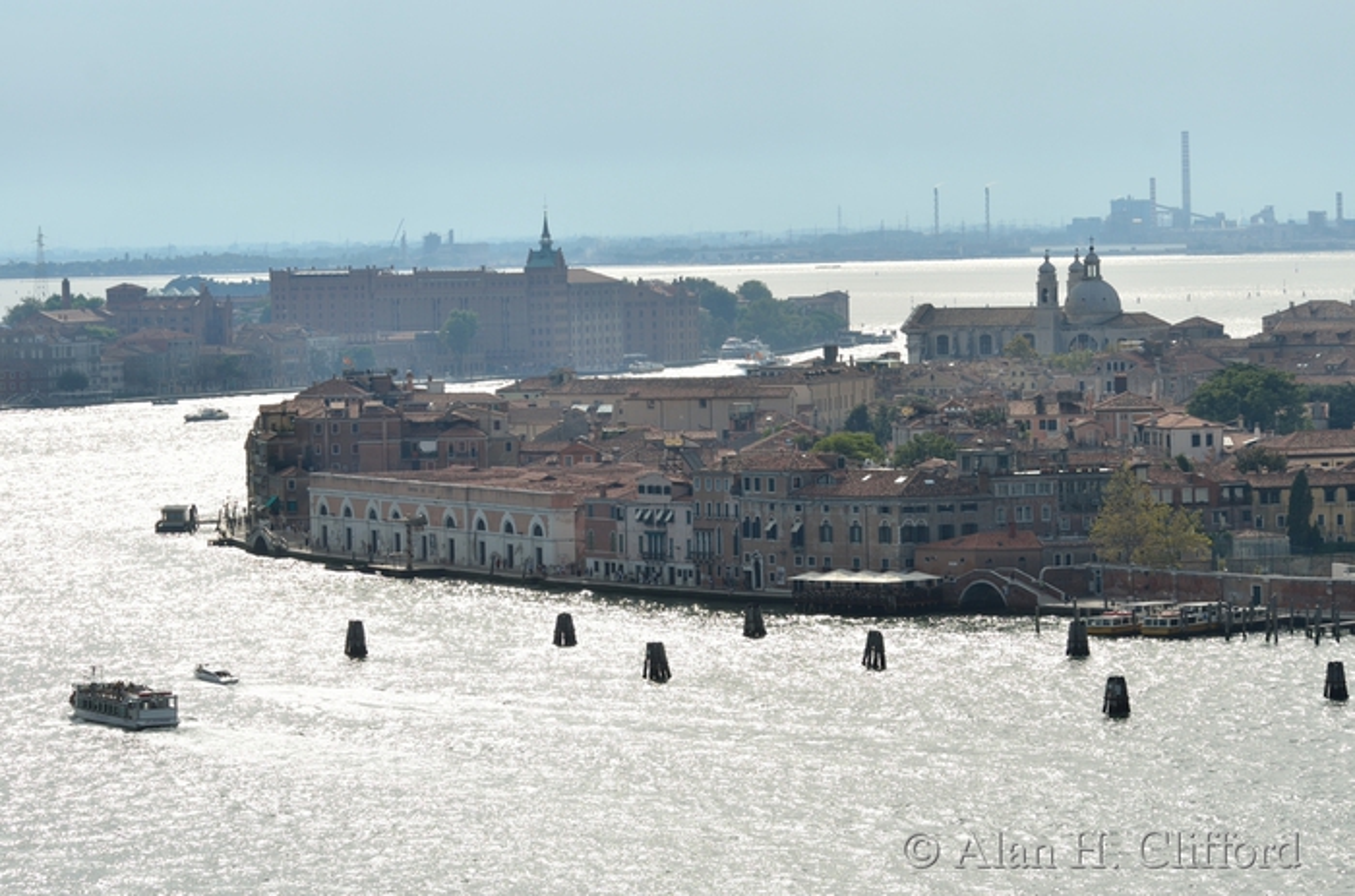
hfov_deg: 13.5
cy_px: 448
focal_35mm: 153
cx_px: 678
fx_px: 5744
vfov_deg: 8.9
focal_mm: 102
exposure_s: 1/640
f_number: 7.1
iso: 100
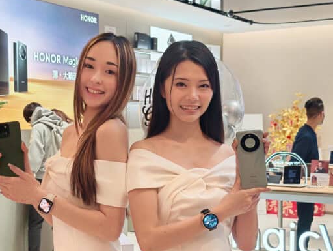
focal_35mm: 65
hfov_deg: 29.7
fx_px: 626
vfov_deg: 22.6
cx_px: 137
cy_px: 155
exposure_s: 1/190
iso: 100
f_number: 2
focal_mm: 6.8
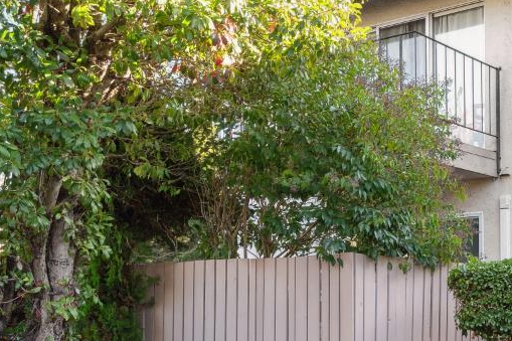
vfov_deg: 23.1
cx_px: 469
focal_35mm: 57
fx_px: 817
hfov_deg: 32.9
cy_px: 292
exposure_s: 1/25
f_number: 9
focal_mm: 19.5
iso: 250
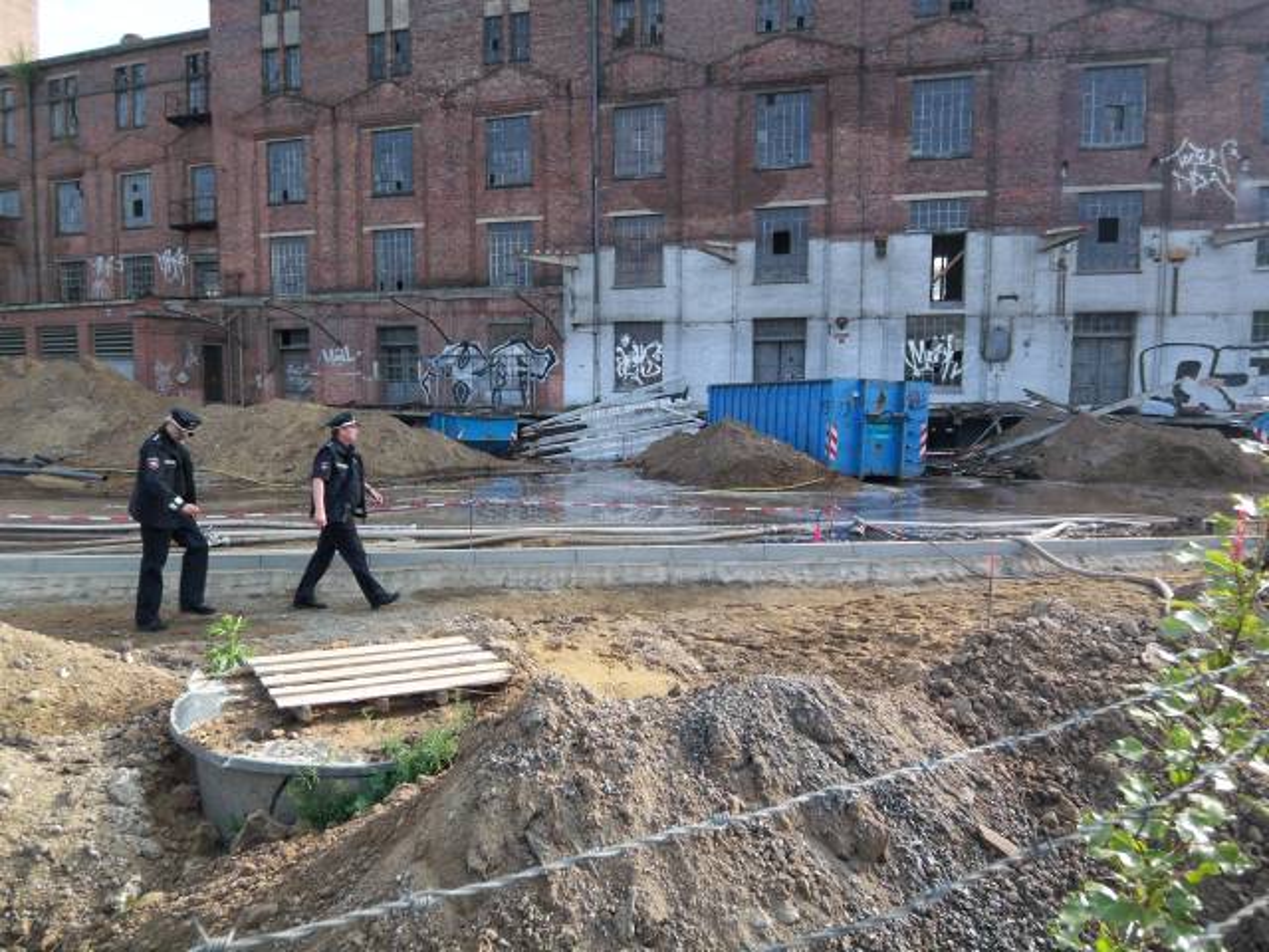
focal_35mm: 23
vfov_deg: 58.9
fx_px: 843
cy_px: 476
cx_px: 634
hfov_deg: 73.9
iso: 50
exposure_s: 1/160
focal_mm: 3.8
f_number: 2.8
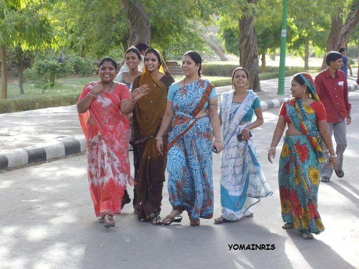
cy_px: 134
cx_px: 180
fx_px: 1120
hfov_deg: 18.2
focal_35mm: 108
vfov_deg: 13.7
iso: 320
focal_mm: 18
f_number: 4.8
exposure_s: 1/160
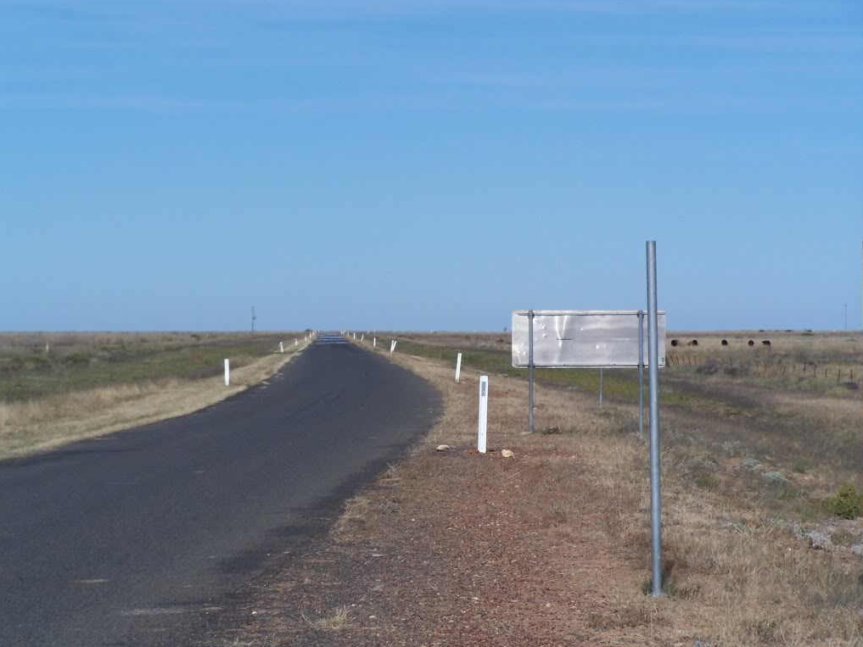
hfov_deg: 14.1
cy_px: 323
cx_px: 434
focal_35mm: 140
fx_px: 3491
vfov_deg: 10.6
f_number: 4.5
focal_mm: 23.1
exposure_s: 1/1000
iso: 80
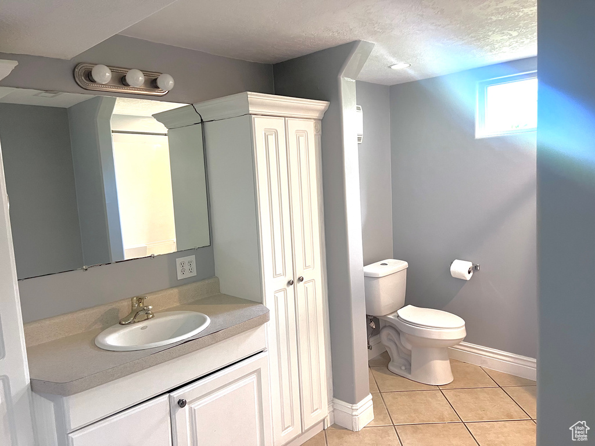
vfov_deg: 53.1
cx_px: 298
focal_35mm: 26
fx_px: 447
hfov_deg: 67.3
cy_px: 223
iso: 200
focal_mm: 5.7
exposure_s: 1/60
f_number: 1.5
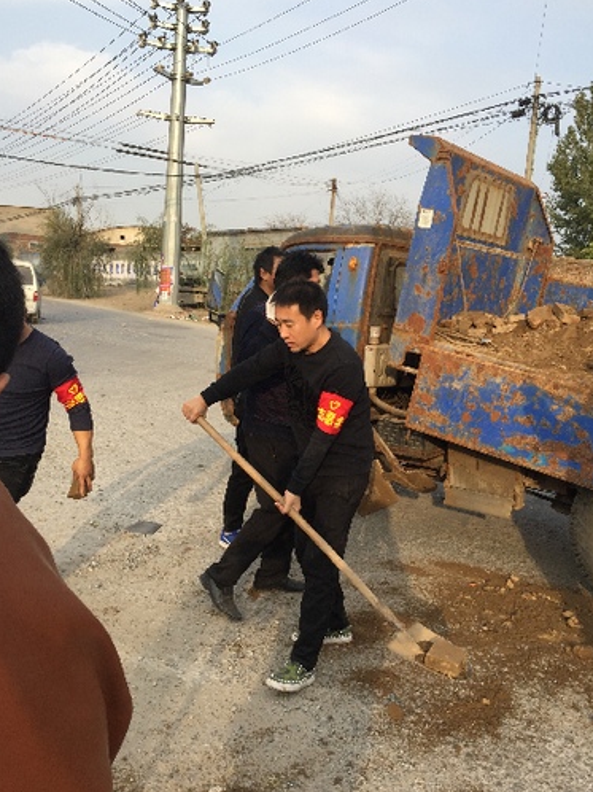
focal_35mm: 32
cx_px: 300
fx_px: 732
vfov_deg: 56.8
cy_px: 403
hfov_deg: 44.1
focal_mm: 4.15
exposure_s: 1/860
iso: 32
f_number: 2.2
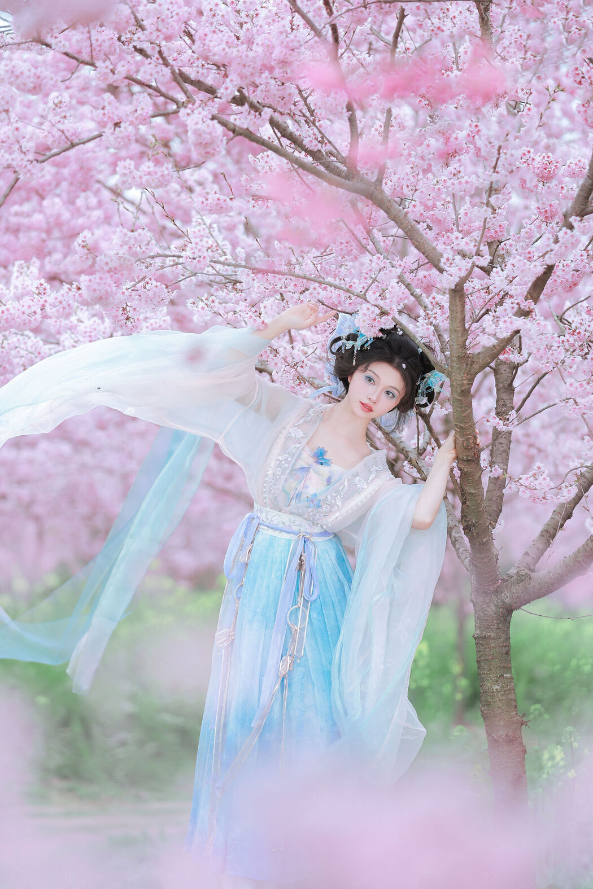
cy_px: 444
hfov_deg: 9.8
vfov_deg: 14.7
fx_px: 3459
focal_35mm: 140
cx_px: 296
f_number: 2.8
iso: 250
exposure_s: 1/400
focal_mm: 140
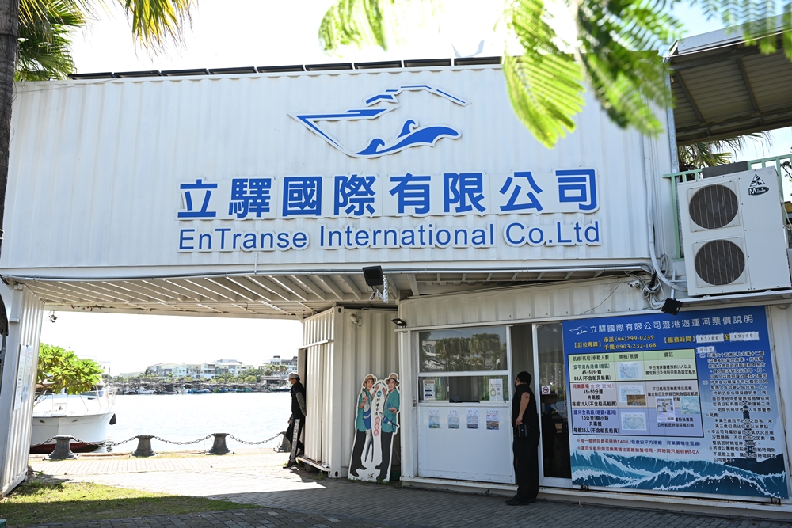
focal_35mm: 30
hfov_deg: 61.9
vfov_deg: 43.6
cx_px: 396
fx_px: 660
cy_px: 264
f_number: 6.3
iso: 125
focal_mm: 30
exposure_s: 1/160
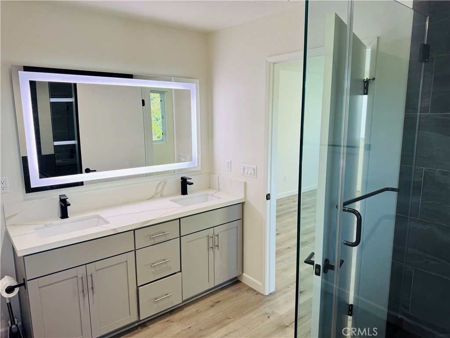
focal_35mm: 24
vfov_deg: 56.8
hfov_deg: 71.6
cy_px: 169
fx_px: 312
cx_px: 225
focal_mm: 6.76
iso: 100
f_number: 1.78
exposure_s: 1/120
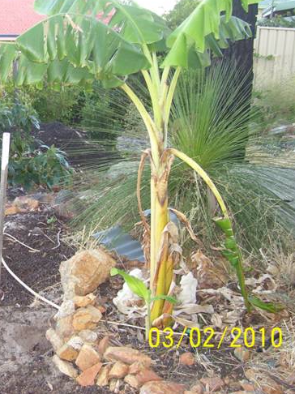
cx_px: -18
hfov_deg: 24.6
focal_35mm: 56
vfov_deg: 34.2
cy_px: 154
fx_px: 637
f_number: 2.7
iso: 125
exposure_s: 1/60
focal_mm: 5.6
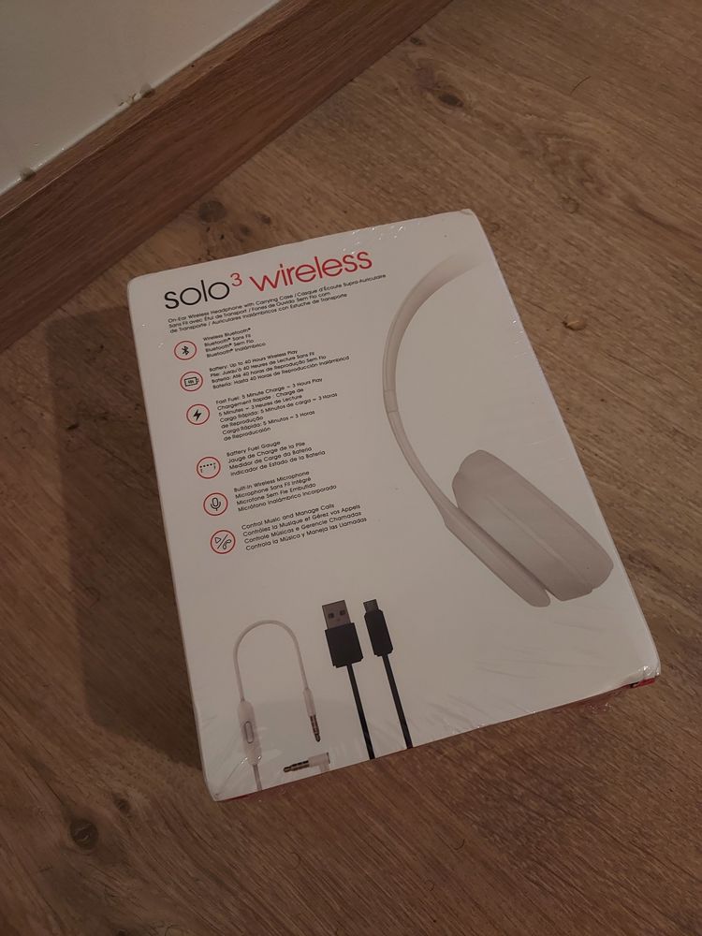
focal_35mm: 24
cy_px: 468
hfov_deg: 56.8
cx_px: 351
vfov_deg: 71.6
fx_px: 649
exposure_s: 1/33
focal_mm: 4.6
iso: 400
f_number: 1.8
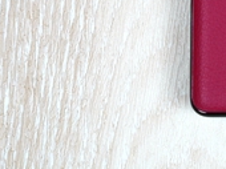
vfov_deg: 4.6
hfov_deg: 6.2
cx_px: 327
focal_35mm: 317
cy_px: -184
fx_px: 2067
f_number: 5.6
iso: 640
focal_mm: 70
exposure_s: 1/320
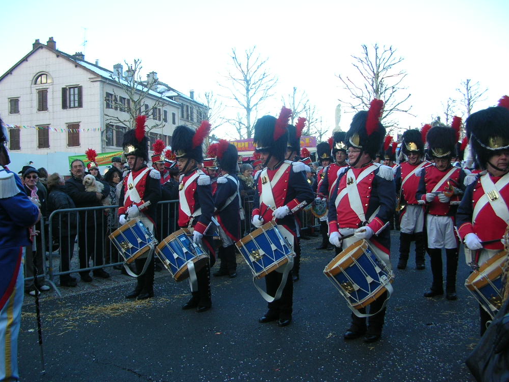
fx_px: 529
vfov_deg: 39.7
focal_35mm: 36
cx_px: 252
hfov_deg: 51.4
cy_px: 188
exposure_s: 1/104
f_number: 2.8
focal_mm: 5.8
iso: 50
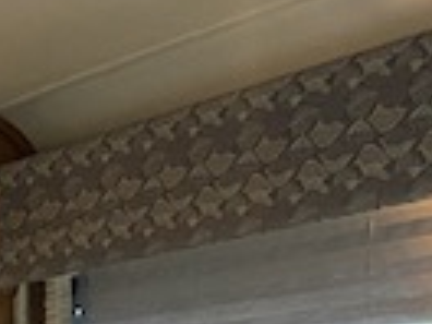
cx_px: 20
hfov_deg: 12.4
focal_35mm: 158
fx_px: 1972
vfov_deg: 8.8
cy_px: 681
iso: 200
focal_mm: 4.25
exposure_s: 1/60
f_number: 1.8
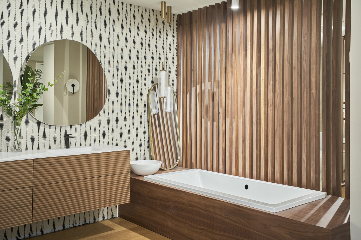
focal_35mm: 34
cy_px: 120
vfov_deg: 38.9
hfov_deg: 55.8
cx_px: 180
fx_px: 341
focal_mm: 34
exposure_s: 1/2.5
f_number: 9
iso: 100
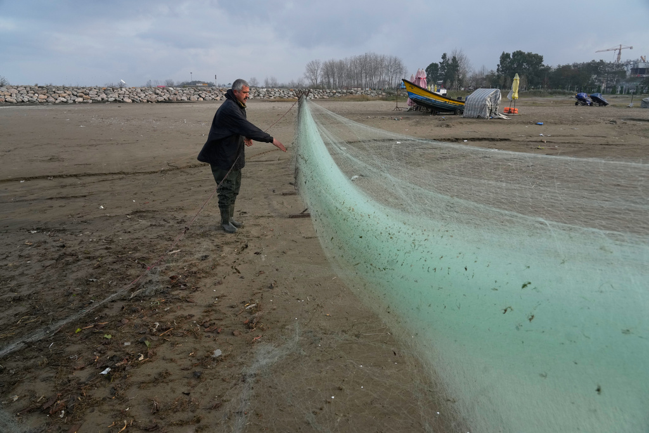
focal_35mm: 24
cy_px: 216
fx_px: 433
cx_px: 324
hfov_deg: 73.7
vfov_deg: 53.1
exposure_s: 1/1000
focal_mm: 24
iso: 640
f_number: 8
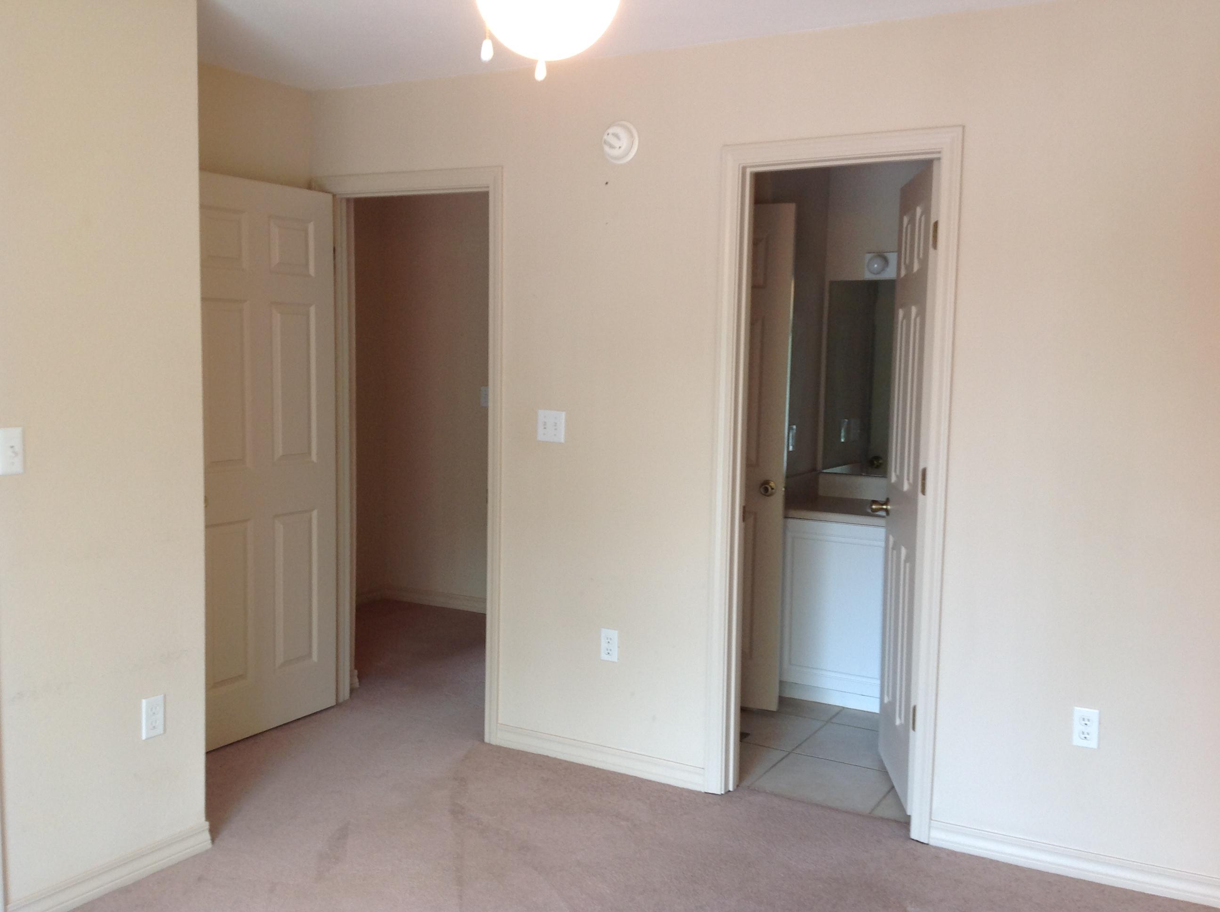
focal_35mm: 35
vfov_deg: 40.6
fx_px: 1232
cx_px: 610
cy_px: 456
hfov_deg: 52.7
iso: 64
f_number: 2.4
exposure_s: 1/15
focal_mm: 4.28
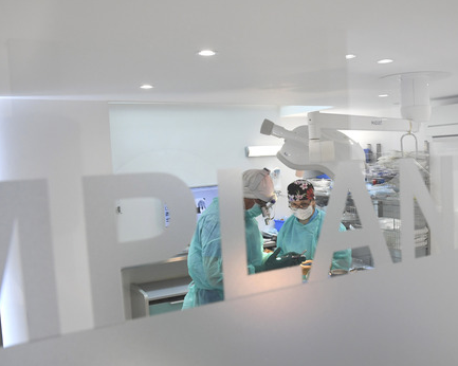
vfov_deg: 43.3
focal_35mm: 34
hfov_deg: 52.3
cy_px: 192
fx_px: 461
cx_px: 288
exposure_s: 1/50
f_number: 9
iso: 1250
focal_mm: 18
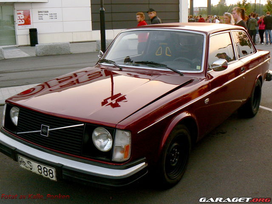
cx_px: 136
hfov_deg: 46.8
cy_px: 102
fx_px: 314
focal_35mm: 40
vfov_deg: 36.0
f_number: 4
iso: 80
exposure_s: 1/40
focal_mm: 6
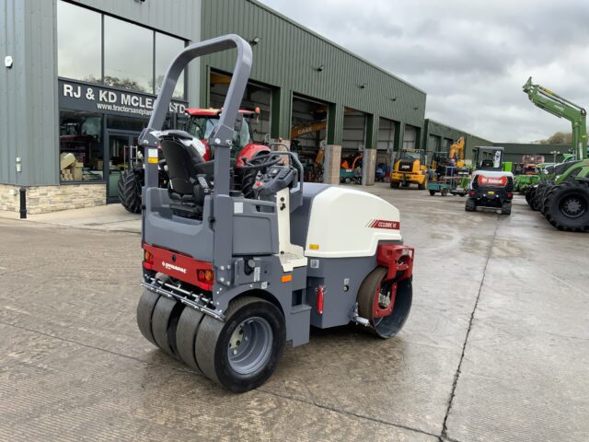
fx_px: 493
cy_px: 221
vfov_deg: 48.2
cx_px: 294
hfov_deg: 61.7
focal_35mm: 29
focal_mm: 3
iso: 16
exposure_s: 1/200
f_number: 1.8
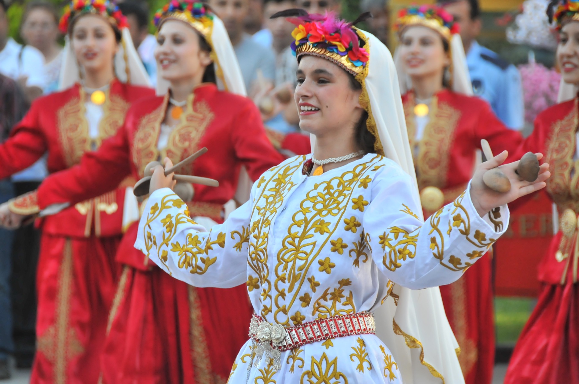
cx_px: 290
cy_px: 192
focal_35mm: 255
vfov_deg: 5.4
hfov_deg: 8.1
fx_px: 4096
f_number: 5.6
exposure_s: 1/500
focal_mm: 170
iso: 800
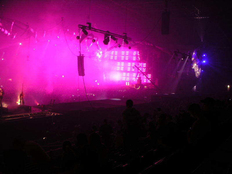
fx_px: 255
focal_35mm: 38
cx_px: 116
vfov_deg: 37.7
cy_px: 87
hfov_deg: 49.0
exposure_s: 1/3
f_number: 2.8
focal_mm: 6
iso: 100
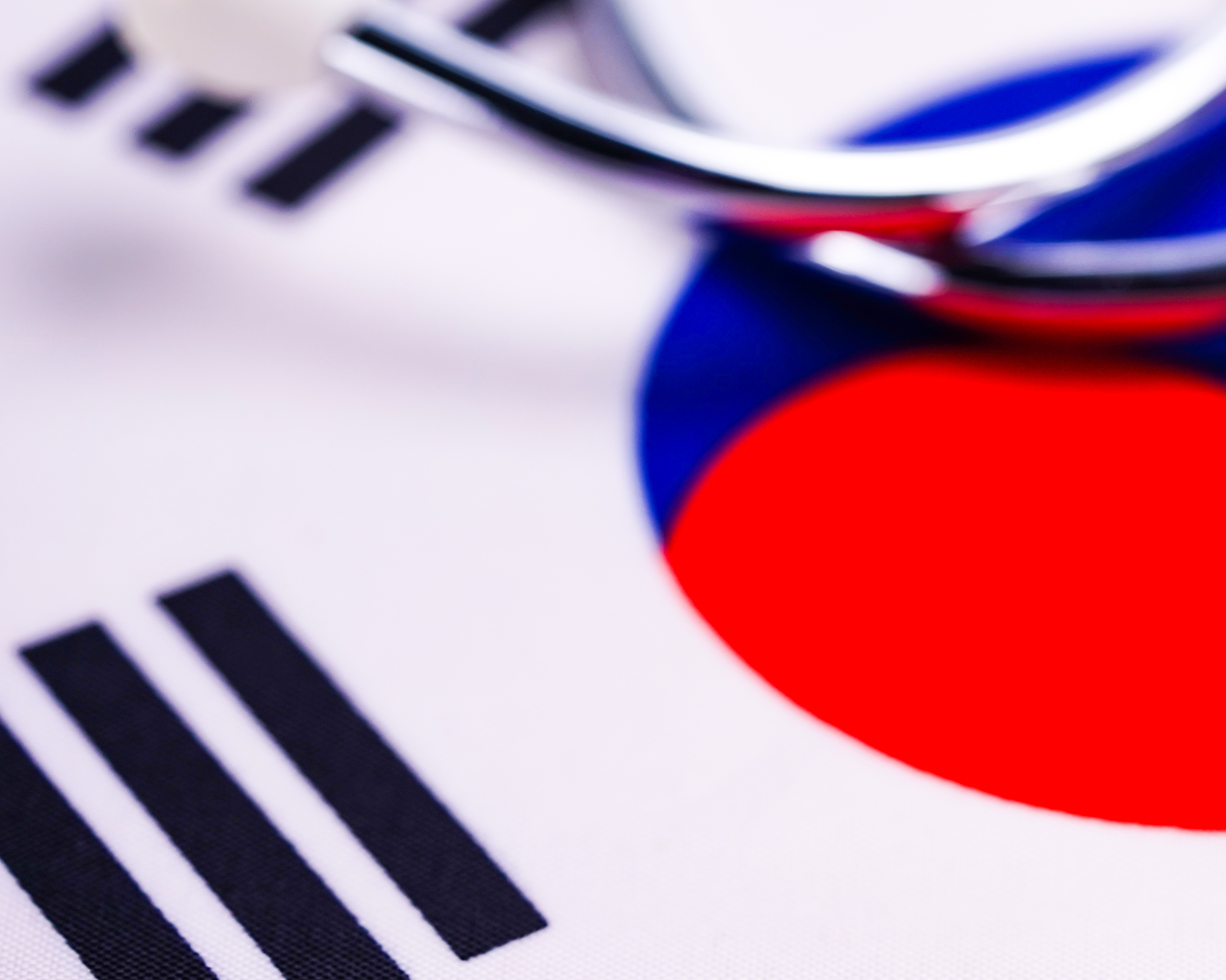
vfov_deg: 8.5
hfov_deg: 10.5
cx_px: 1311
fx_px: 6604
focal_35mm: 182
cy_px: 406
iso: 200
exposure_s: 1/100
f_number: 4.5
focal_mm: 90
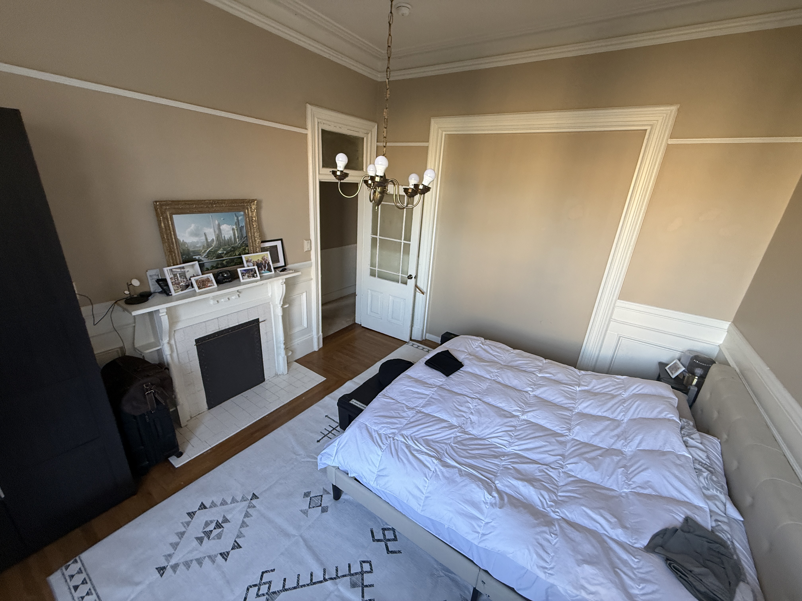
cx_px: 401
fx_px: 324
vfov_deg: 85.7
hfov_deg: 102.1
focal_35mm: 14
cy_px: 300
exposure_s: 1/99
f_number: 2.2
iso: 200
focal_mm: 2.22
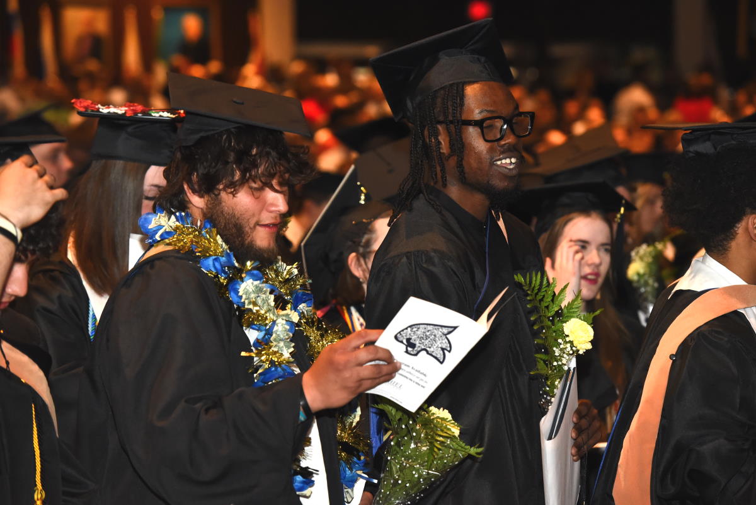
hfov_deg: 15.2
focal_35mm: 135
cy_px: 252
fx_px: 2836
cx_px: 378
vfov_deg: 10.2
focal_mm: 135
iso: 4000
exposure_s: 1/200
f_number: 4.5
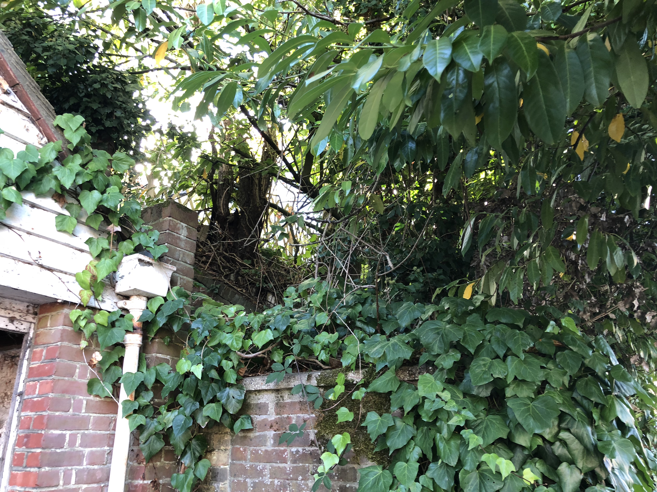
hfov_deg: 63.4
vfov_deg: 49.7
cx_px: 328
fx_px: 531
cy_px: 246
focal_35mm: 28
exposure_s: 1/24
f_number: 1.8
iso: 40
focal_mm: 4
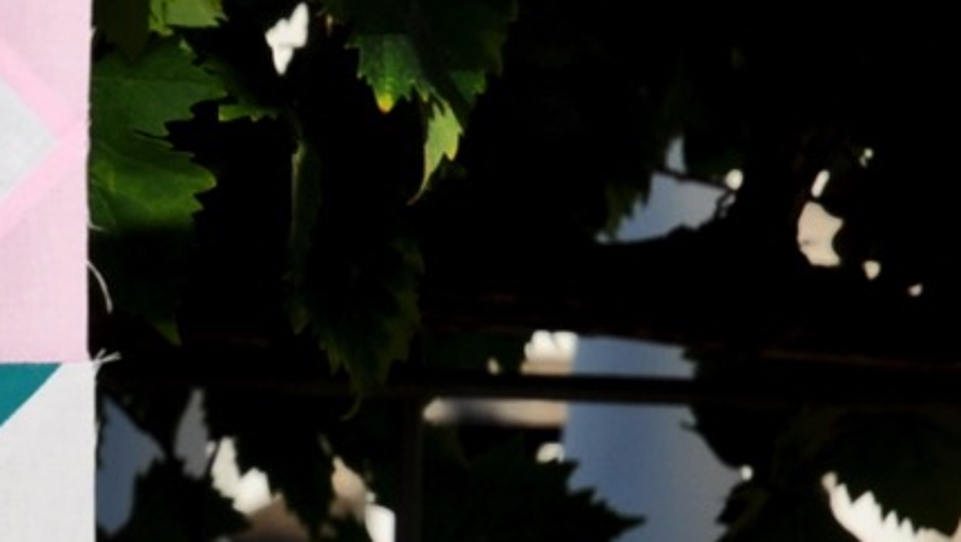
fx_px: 11826
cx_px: -638
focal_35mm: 464
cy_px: 139
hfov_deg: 4.6
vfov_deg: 2.6
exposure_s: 1/320
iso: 200
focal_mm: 85
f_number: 9
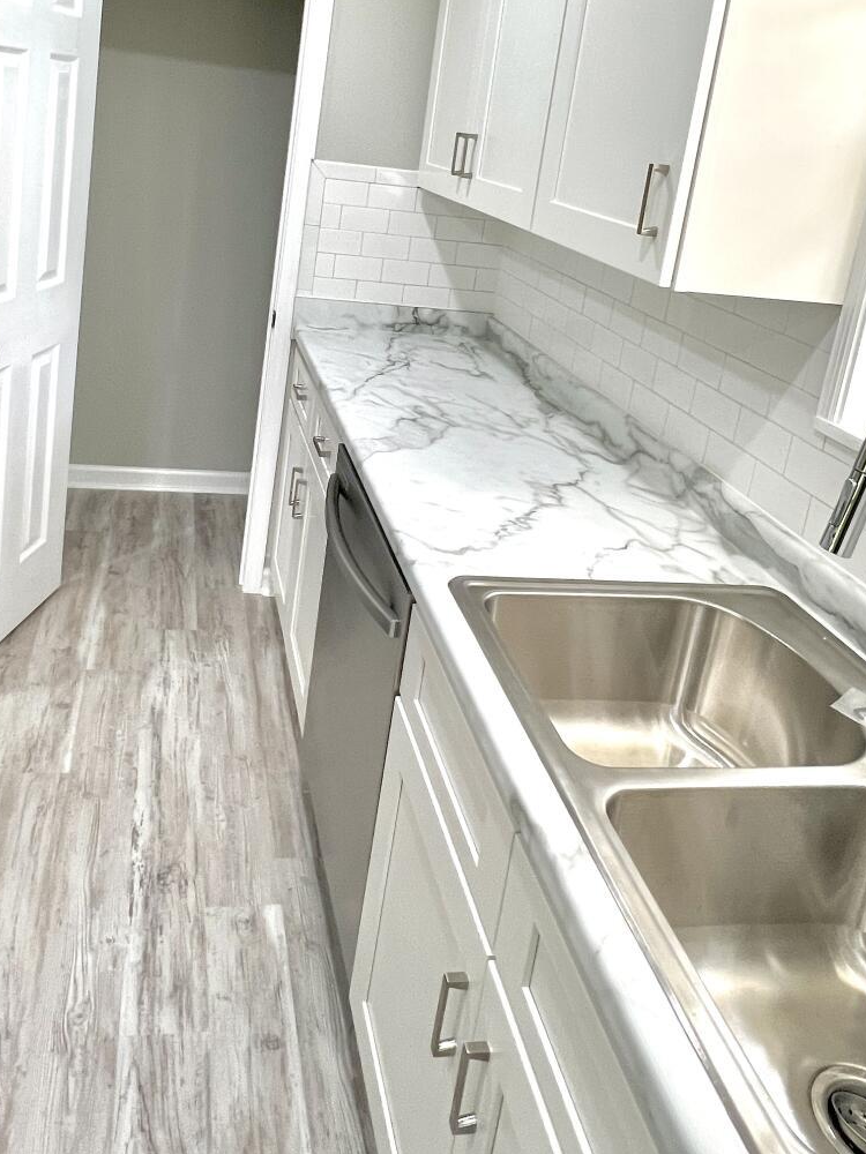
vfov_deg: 63.6
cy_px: 298
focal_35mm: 26
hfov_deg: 52.6
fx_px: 867
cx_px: 334
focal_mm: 1.57
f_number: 1.8
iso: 125
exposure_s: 1/120
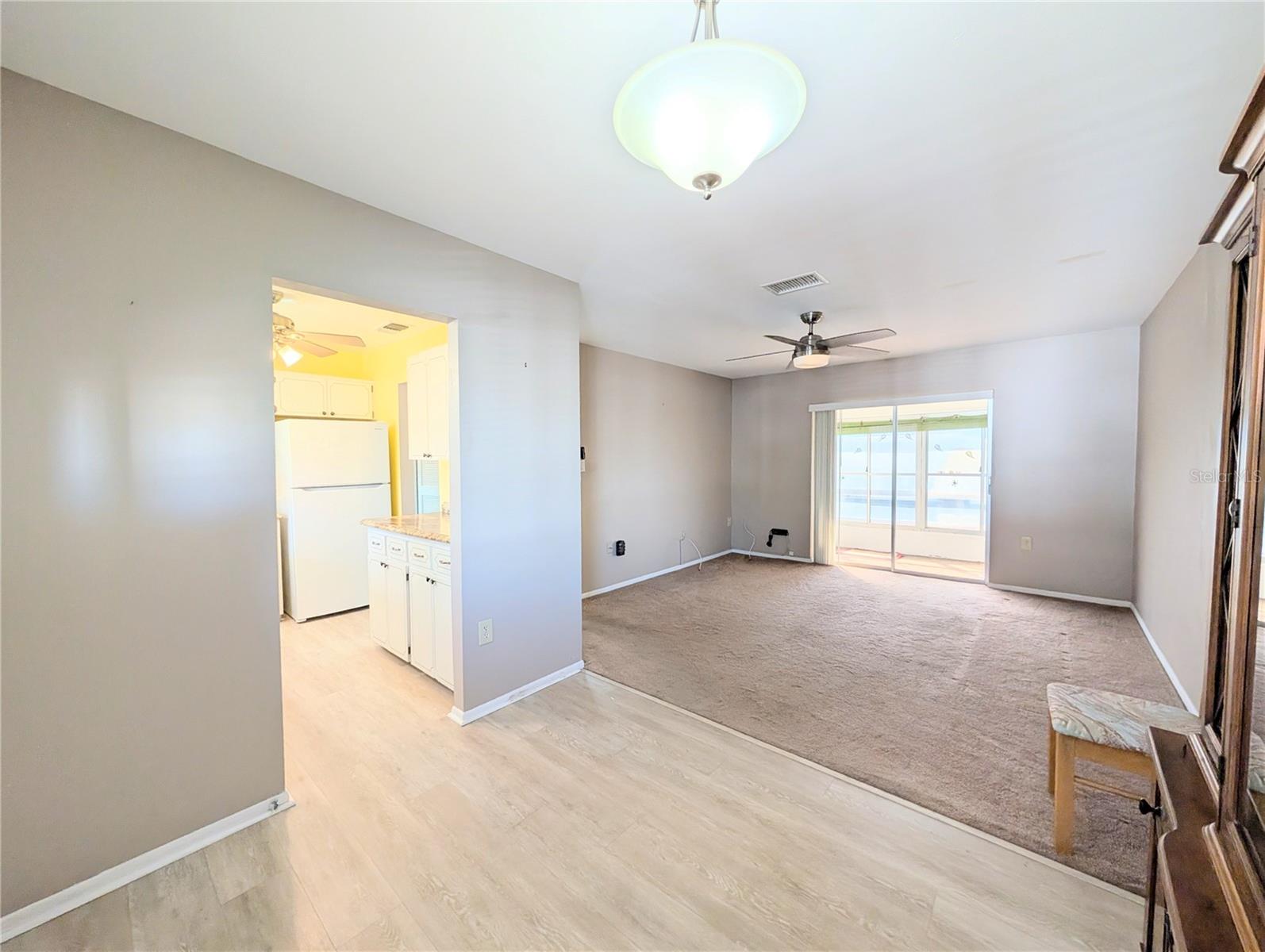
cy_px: 476
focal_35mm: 12
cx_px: 632
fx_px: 439
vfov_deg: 94.6
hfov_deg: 110.5
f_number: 1.7
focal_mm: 2.02
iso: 50
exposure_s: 1/143
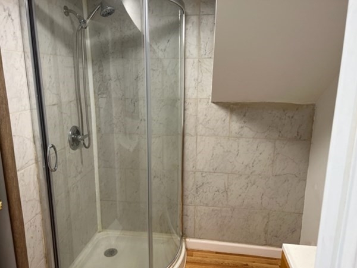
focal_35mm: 26
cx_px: 178
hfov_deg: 67.3
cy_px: 134
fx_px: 268
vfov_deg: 53.1
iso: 80
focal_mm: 5.7
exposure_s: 1/60
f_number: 1.5
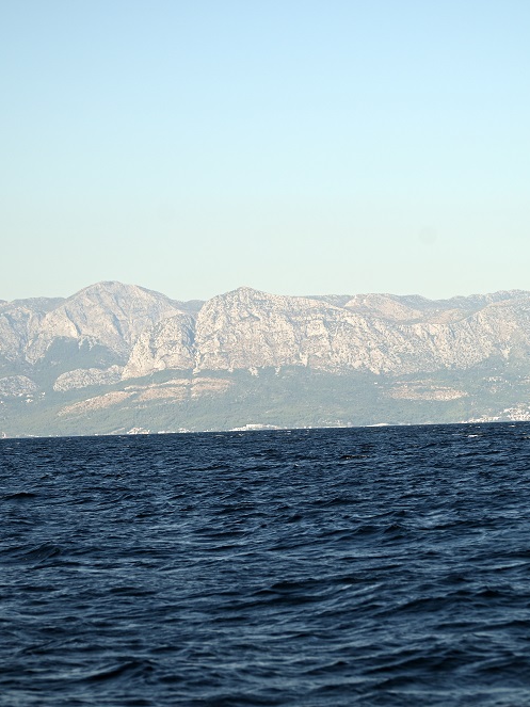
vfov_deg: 13.6
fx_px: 2961
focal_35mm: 145
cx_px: 326
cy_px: 355
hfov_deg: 10.2
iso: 100
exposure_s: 1/1000
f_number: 4.5
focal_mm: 100
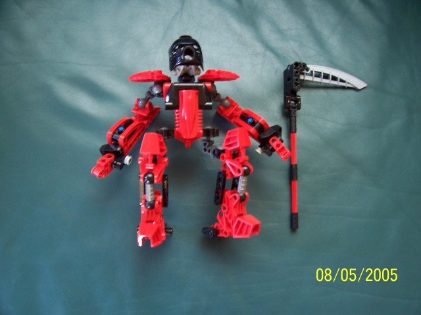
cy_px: 158
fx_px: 414
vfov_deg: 41.8
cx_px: 210
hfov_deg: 54.0
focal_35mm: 34
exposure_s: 1/8
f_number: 2.7
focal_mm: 5.6
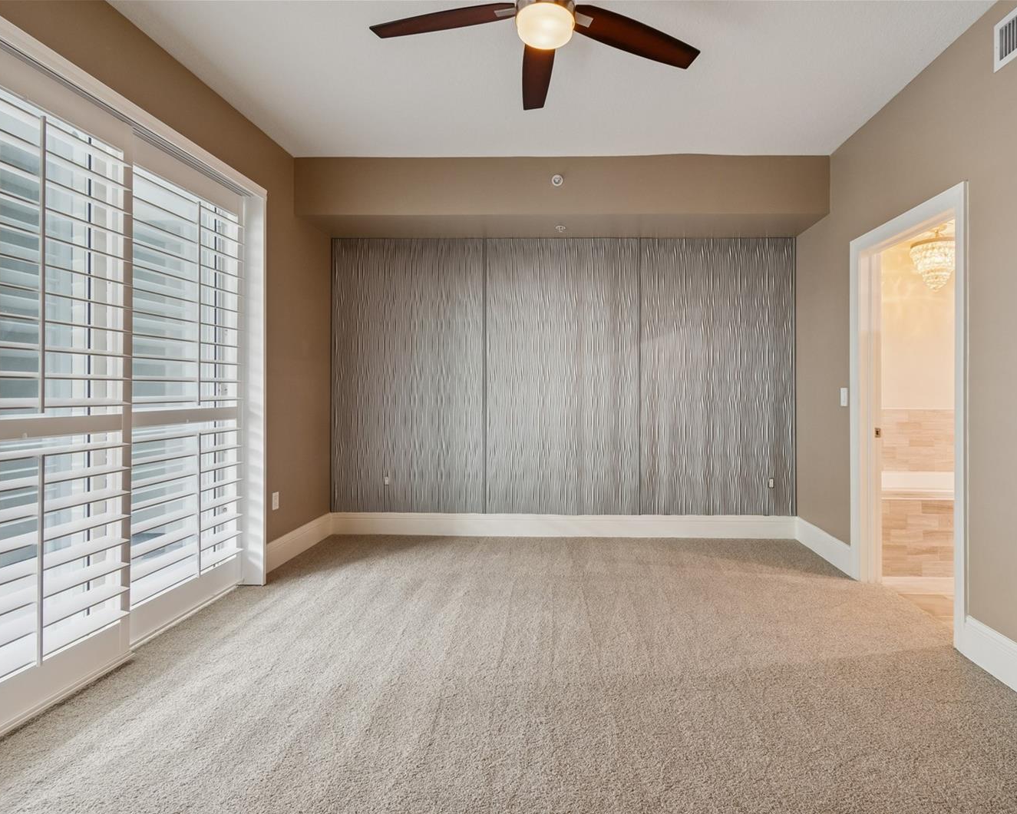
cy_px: 409
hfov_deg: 89.6
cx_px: 517
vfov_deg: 77.0
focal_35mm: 17
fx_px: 512
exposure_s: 1/15
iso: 500
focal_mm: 10
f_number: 7.1
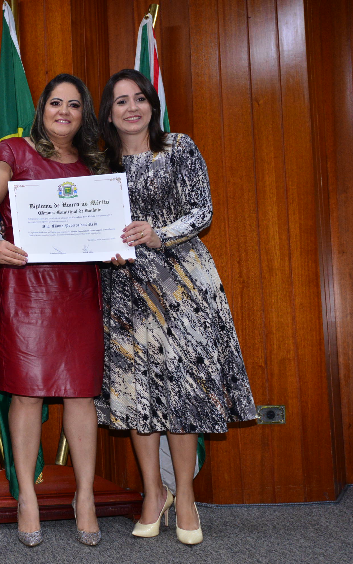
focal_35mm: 46
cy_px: 281
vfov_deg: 43.5
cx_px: -62
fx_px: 708
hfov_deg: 25.4
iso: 1600
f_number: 4
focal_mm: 30
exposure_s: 1/125
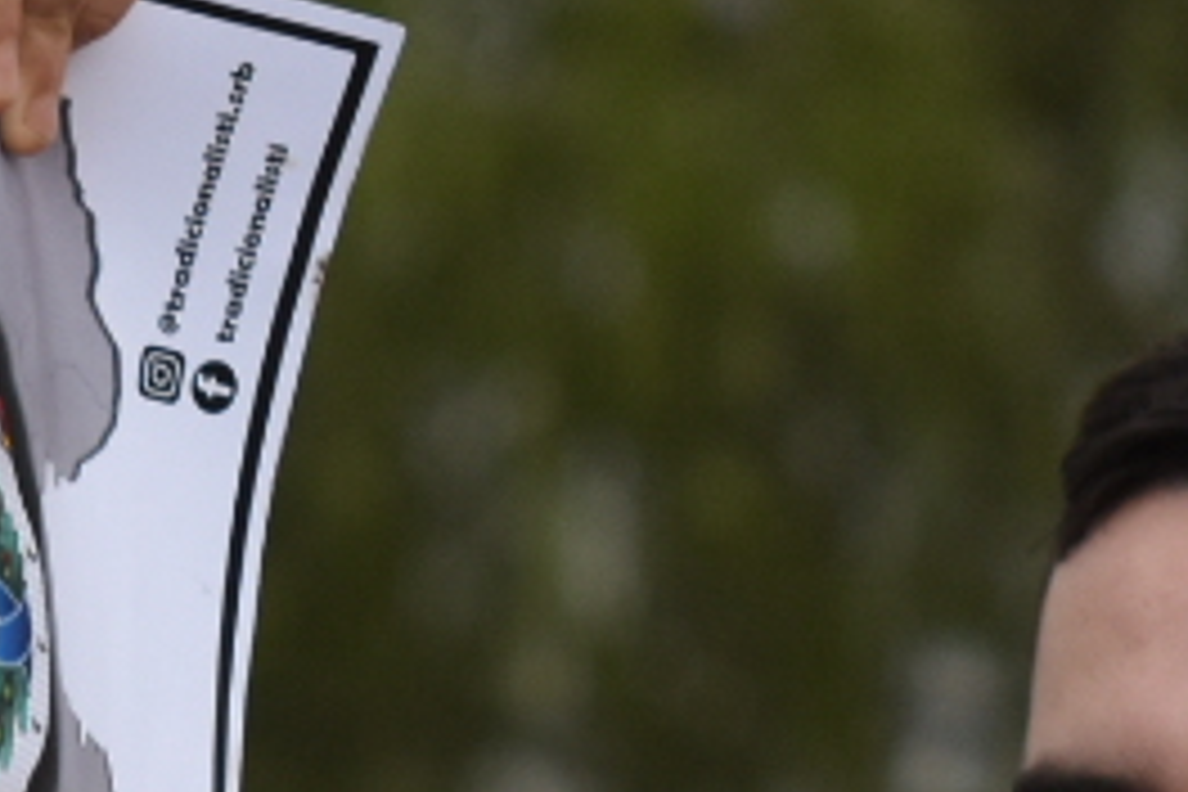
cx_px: 14
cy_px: 850
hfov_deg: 2.2
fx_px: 30391
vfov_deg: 1.5
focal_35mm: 921
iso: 500
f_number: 4
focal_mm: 100
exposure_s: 1/320
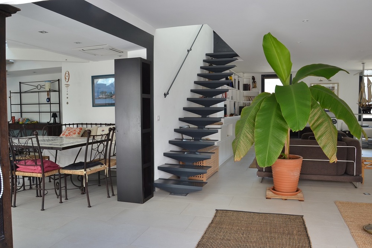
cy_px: 124
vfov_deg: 47.9
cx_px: 186
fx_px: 279
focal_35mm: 27
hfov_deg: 67.4
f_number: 11
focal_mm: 18
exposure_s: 1/8
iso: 200
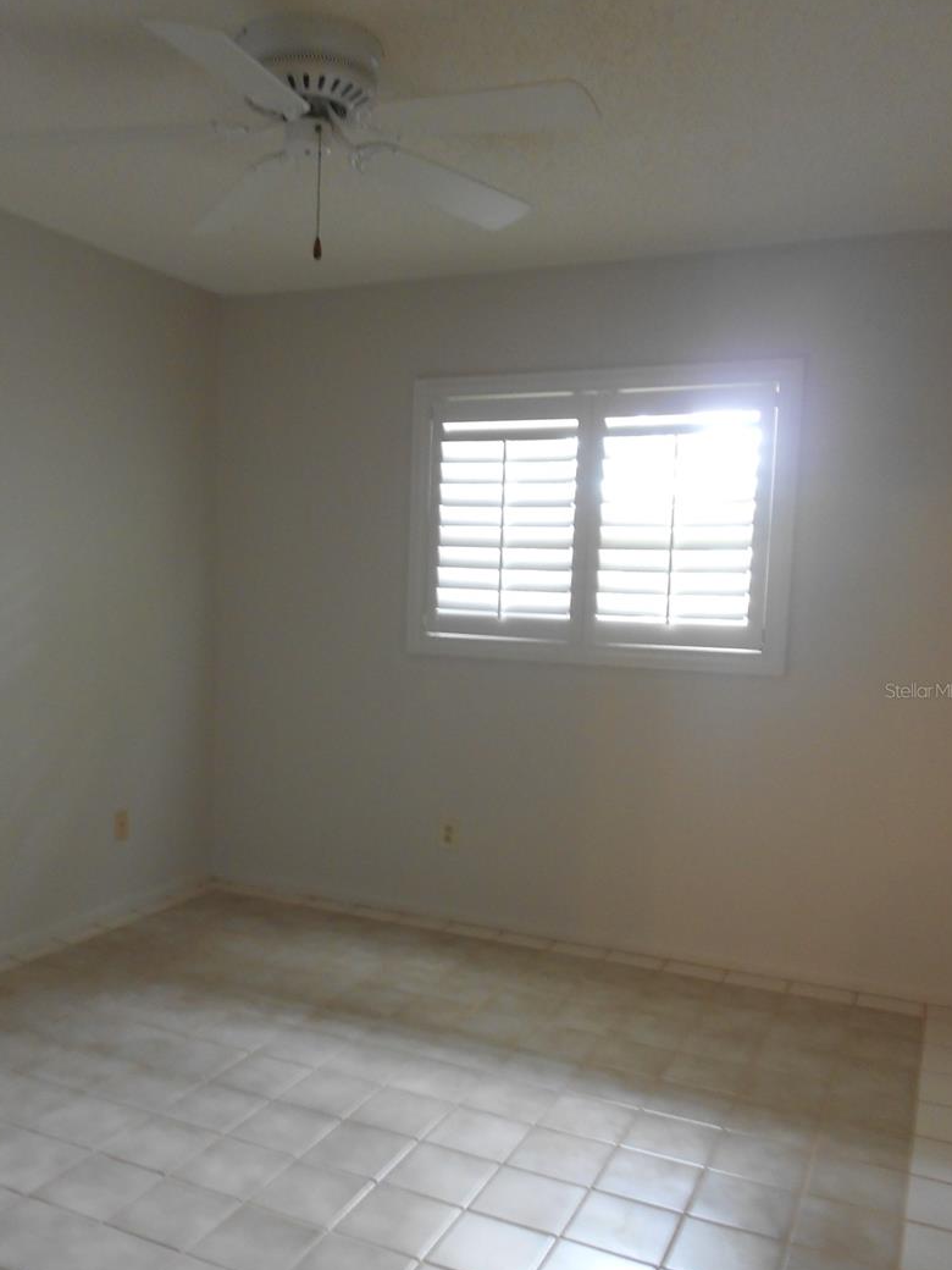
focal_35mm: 30
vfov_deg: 59.9
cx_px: 422
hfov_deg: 46.7
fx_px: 1100
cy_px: 690
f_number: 3.2
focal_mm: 4.6
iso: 200
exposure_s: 1/8
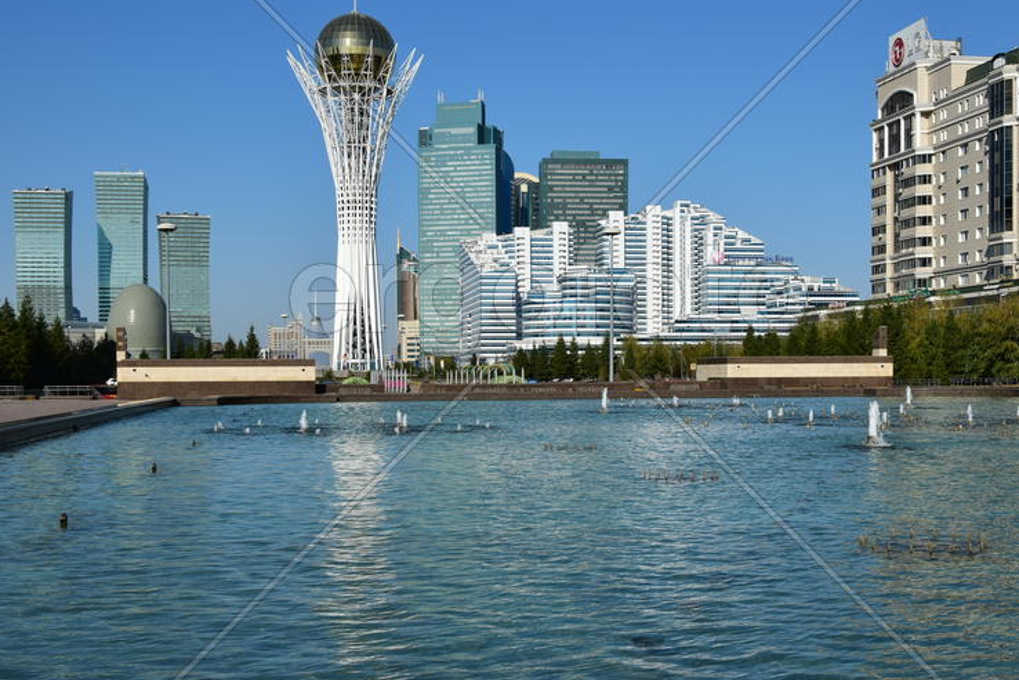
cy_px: 299
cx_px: 556
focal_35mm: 46
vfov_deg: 29.2
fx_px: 1302
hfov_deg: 42.7
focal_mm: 26
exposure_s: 1/400
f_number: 9
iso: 100
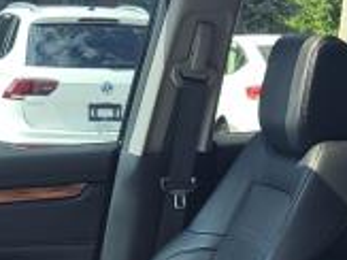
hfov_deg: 19.0
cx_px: 47
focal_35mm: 102
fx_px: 1022
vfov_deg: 13.4
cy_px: 430
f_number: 1.8
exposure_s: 1/257
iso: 40
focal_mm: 5.4
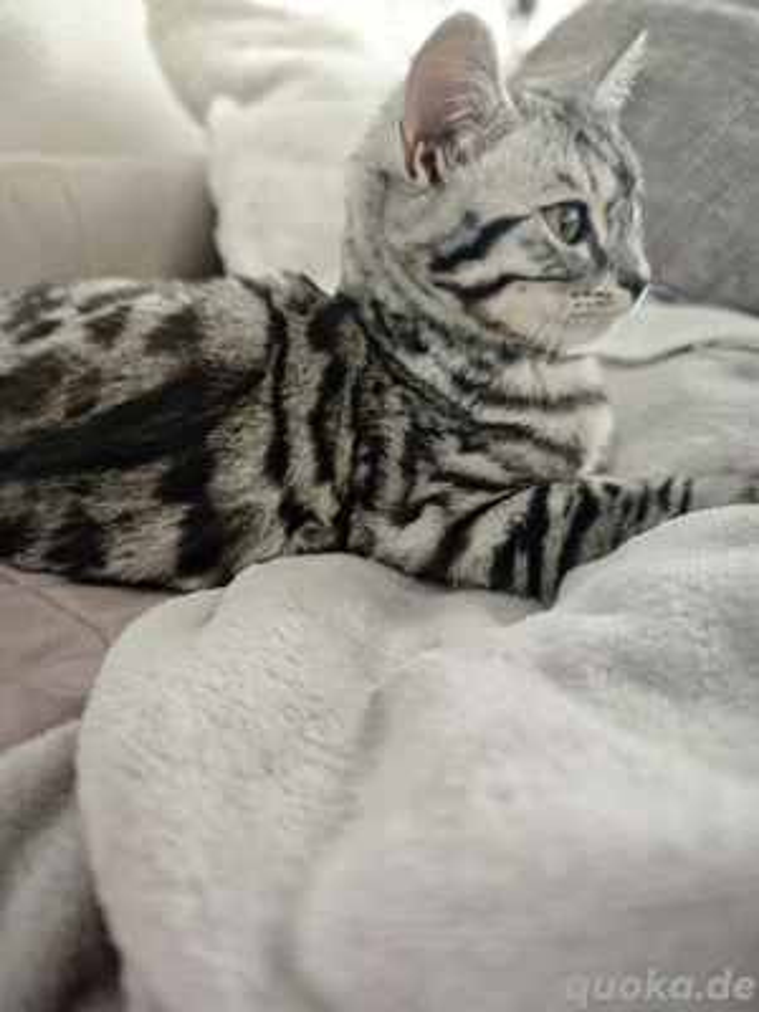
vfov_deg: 73.9
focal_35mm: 23
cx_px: 380
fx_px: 672
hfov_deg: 58.9
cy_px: 506
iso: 500
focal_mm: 8.72
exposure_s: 1/50
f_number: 1.63
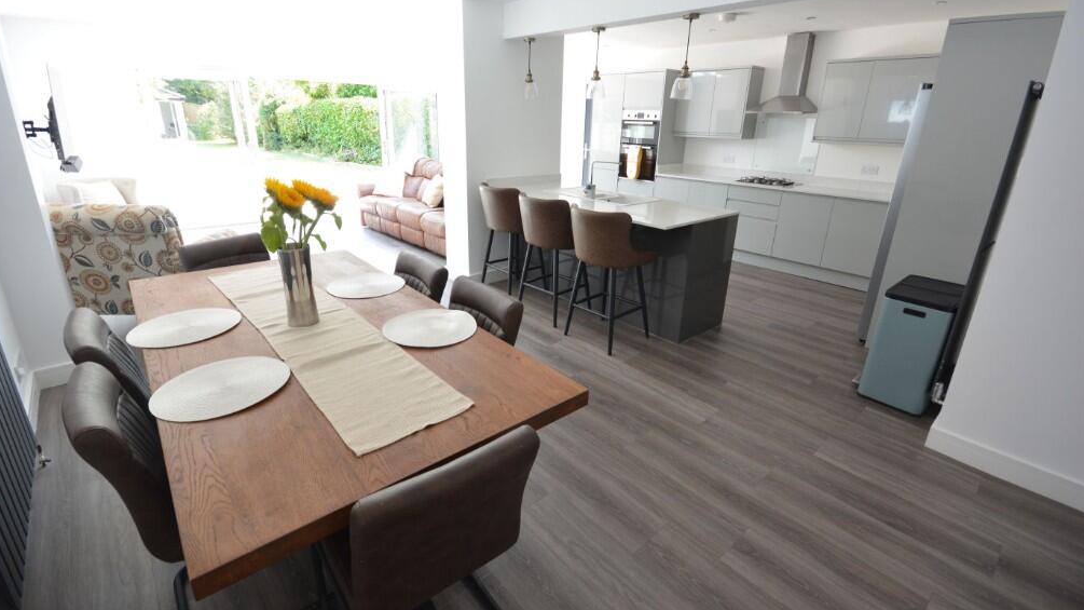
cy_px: 288
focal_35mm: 16
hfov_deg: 99.4
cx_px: 541
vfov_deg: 67.0
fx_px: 460
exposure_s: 1/25
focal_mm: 10
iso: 400
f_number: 8
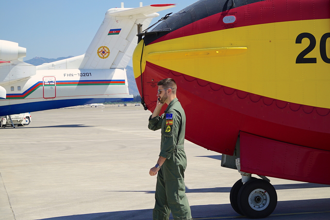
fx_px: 853
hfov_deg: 21.9
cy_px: 110
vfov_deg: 14.7
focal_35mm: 93
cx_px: 165
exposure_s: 1/125
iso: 100
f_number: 11
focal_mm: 62
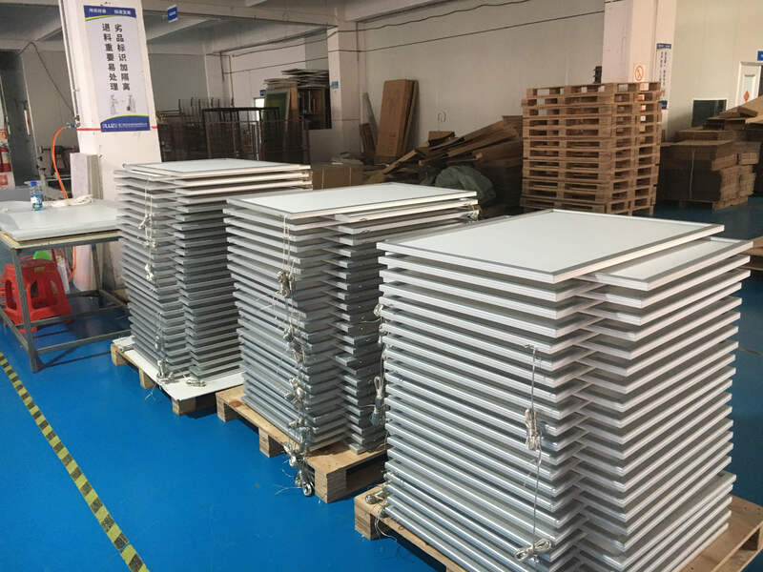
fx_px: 639
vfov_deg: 48.2
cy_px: 286
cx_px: 382
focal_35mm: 29
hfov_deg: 61.7
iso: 200
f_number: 2.2
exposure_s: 1/33
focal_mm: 4.15
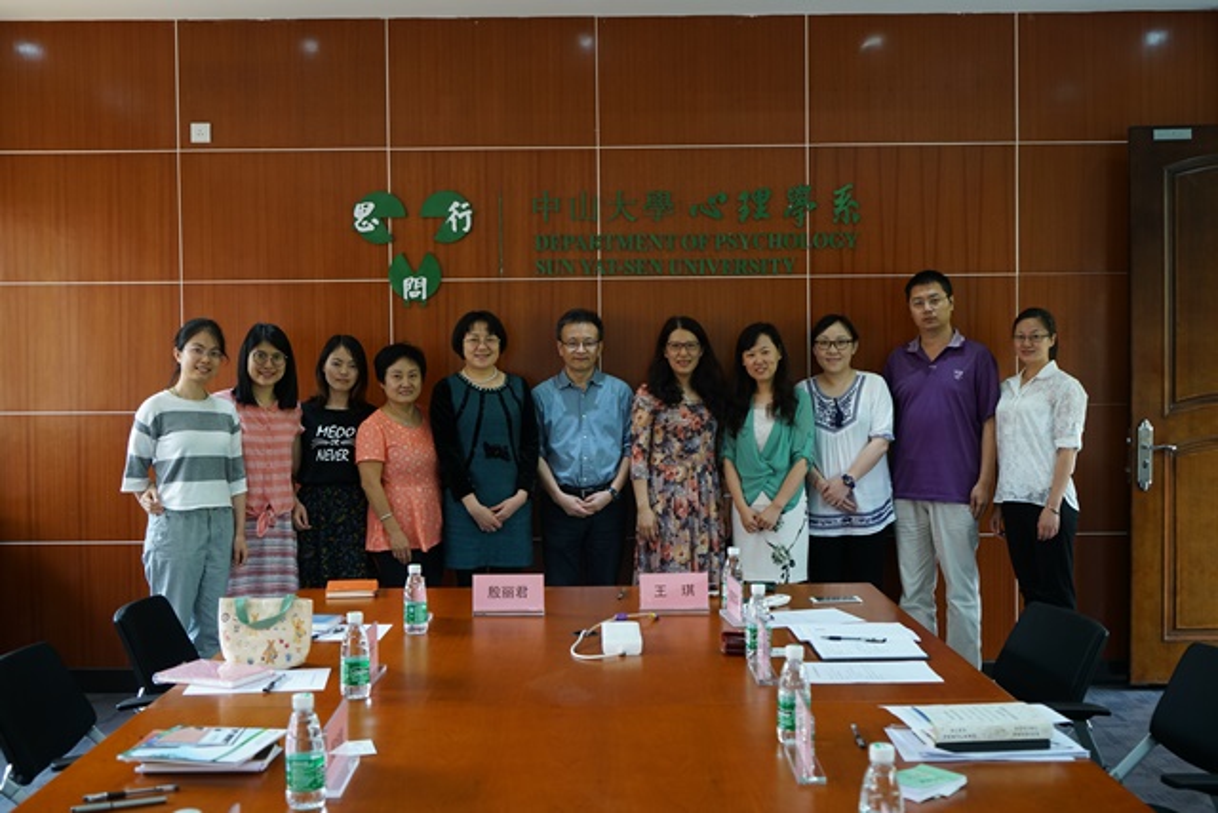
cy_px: 406
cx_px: 609
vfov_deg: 35.1
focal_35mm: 38
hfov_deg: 50.7
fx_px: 1286
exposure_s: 1/160
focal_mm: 38
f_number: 4
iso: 1000
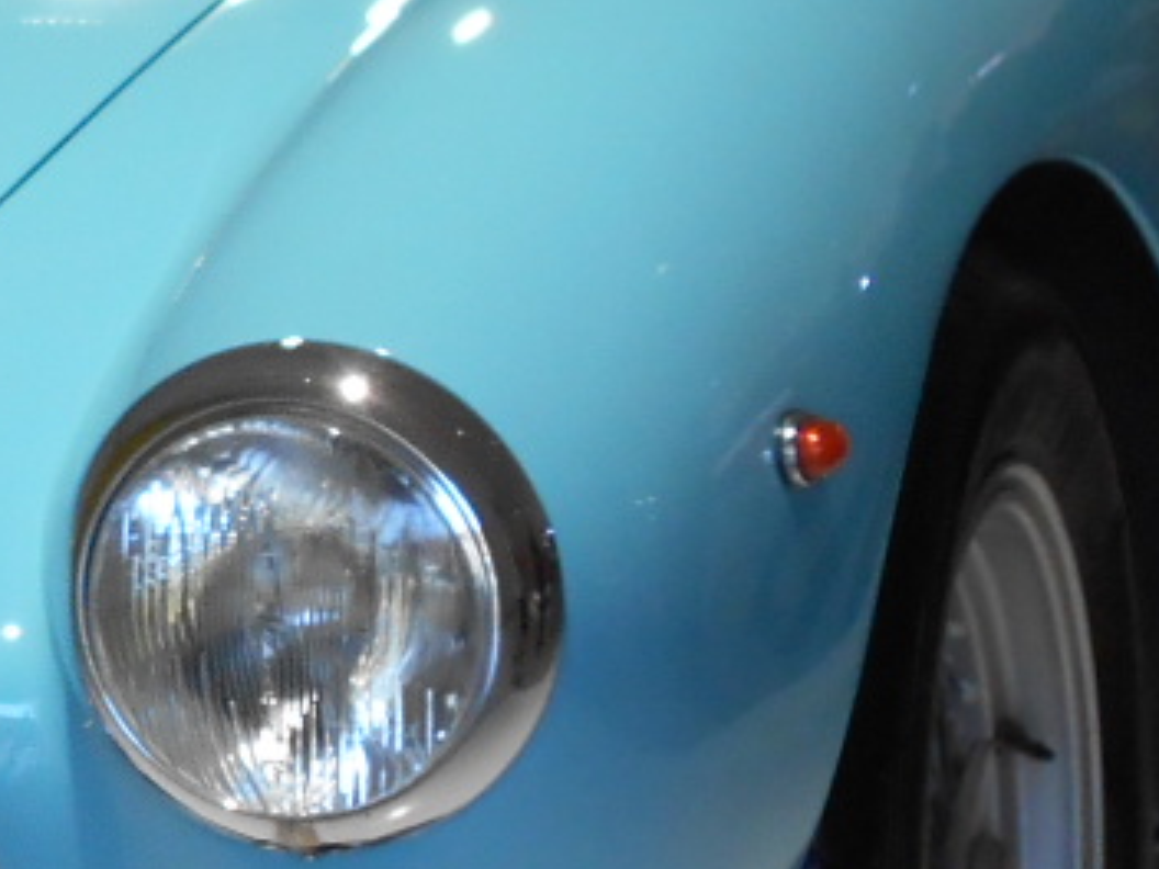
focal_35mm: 200
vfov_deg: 7.4
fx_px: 6696
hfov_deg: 9.7
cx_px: -359
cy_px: 415
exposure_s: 1/30
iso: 200
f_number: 4.2
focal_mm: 7.7
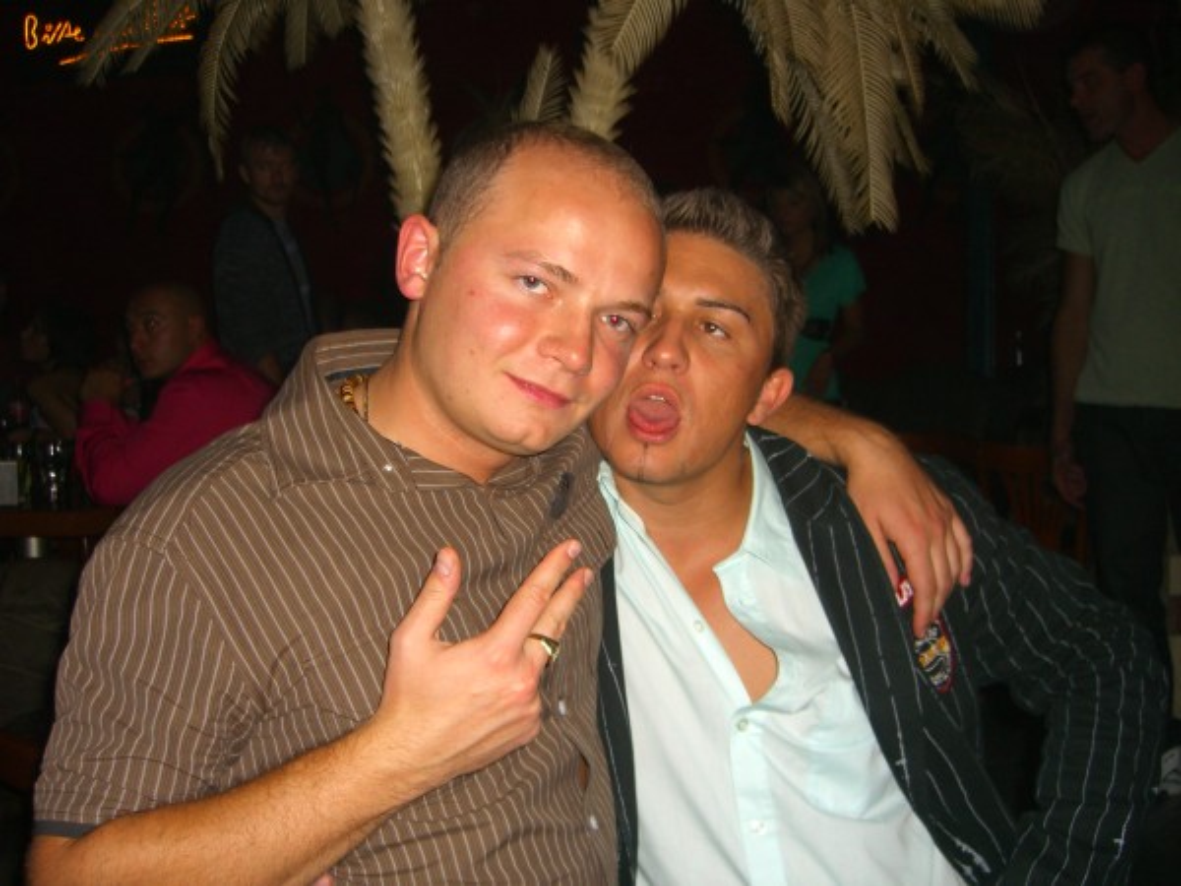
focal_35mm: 38
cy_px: 443
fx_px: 1296
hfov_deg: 49.0
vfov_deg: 37.7
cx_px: 590
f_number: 2.8
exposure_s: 1/60
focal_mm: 7.9
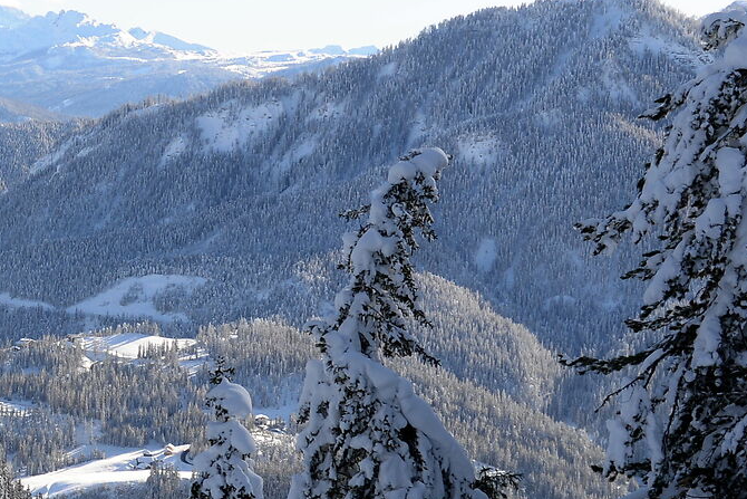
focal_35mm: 111
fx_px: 2304
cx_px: -361
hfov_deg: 16.8
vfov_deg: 12.3
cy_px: 244
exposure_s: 1/250
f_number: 8
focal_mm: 31
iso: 100
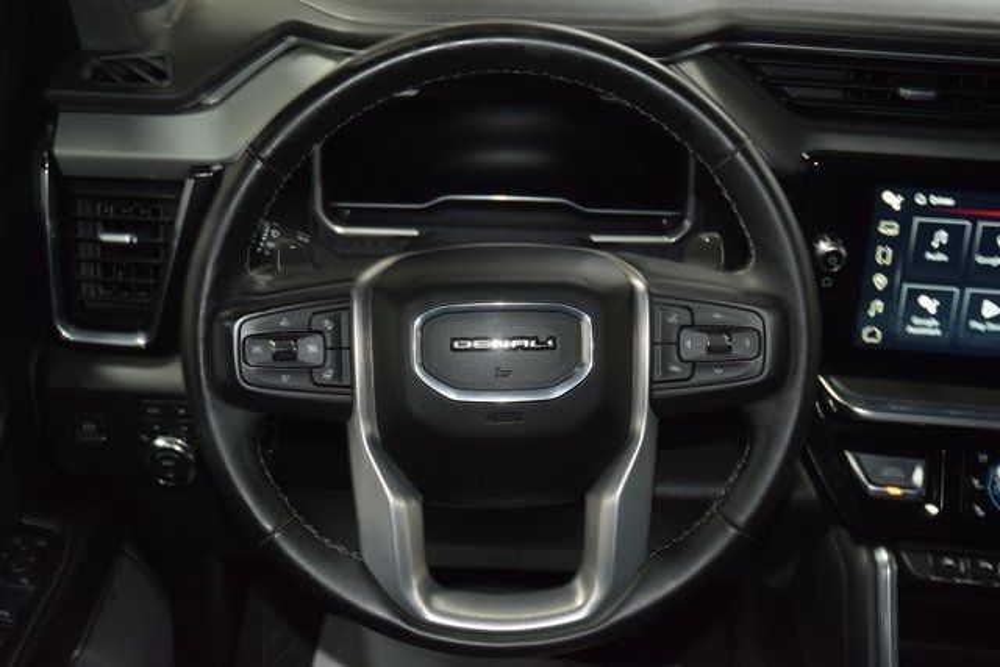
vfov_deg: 29.0
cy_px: 334
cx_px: 500
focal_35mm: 46
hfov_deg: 42.3
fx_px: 1292
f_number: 4
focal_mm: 31
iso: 1250
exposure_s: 1/30
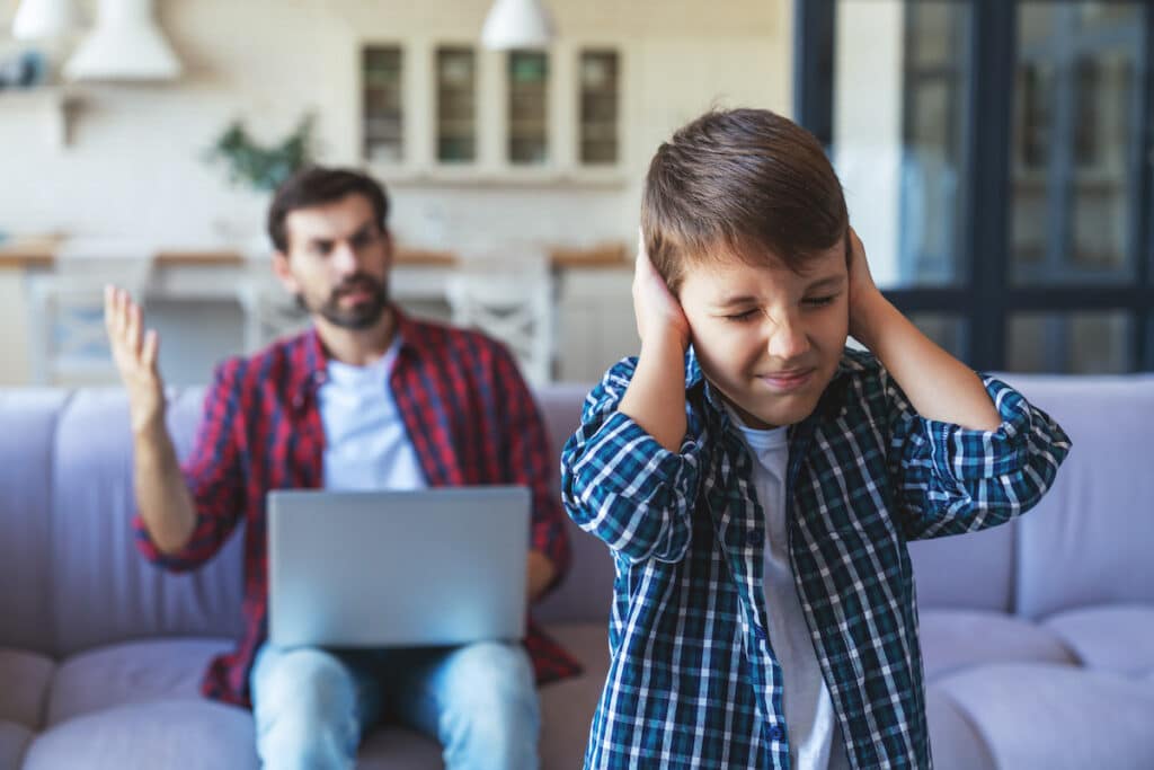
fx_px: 1827
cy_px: 385
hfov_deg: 35.0
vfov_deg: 23.8
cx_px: 577
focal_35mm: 57
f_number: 3.2
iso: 800
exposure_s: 1/250
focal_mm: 57
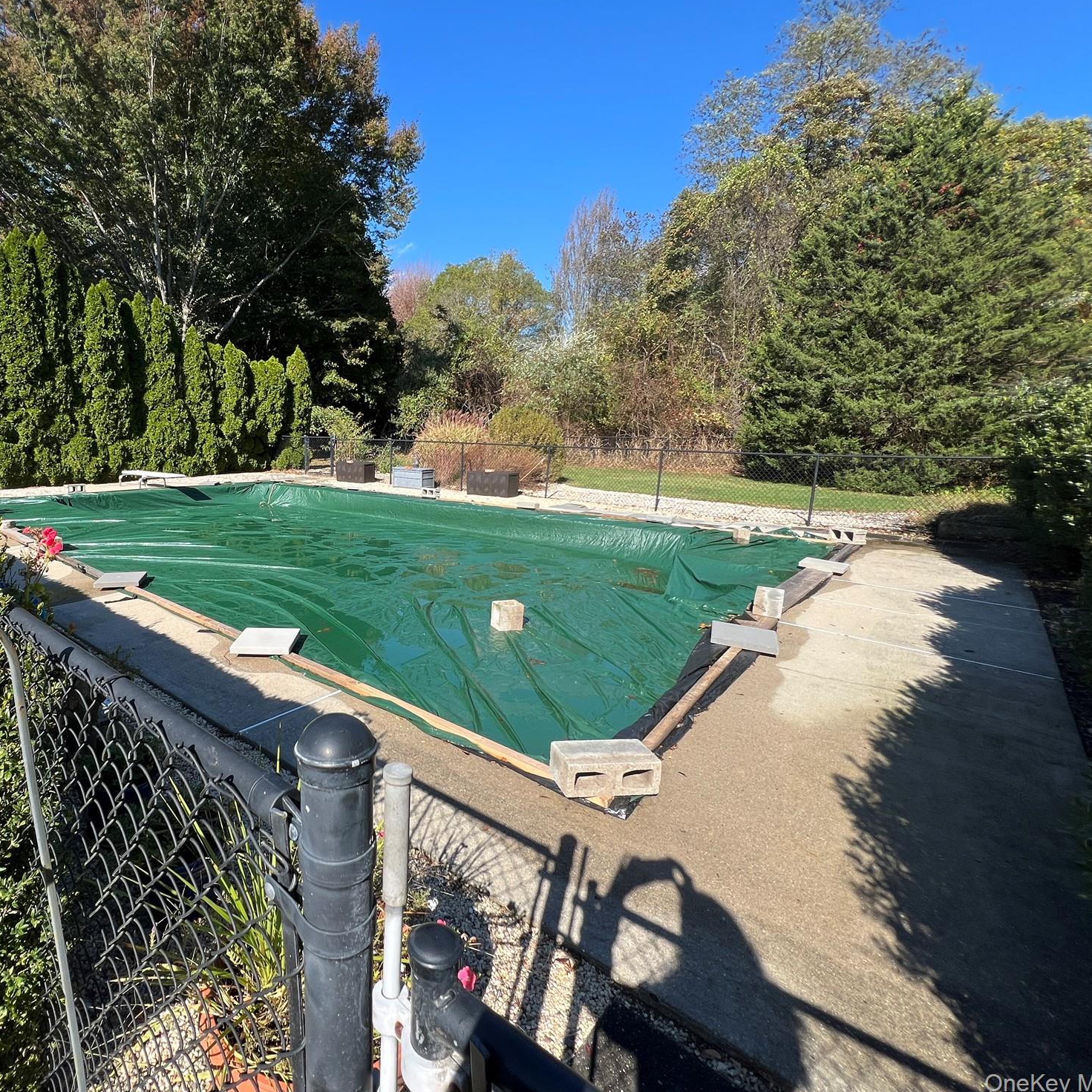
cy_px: 531
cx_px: 376
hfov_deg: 84.8
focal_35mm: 16
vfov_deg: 87.4
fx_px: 571
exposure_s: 1/763
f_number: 1.8
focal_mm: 1.57
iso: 32
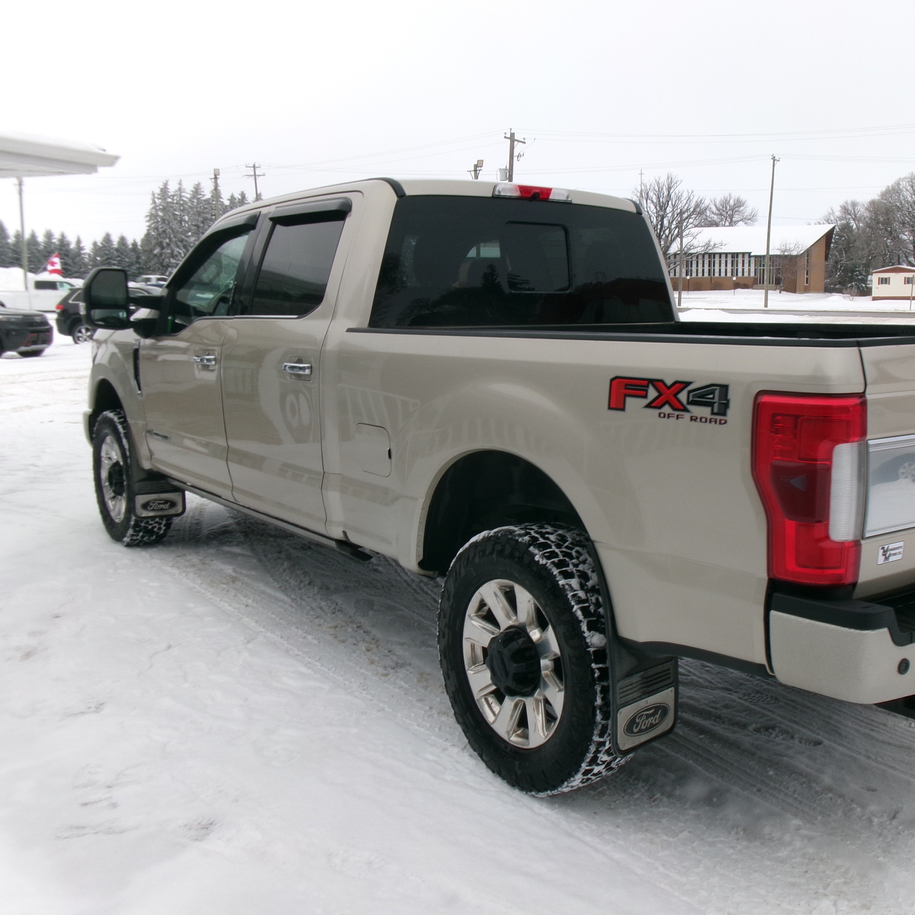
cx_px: 559
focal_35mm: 34
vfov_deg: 48.4
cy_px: 449
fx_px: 1017
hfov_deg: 48.1
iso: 100
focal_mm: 5.1
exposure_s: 1/38
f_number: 10.8
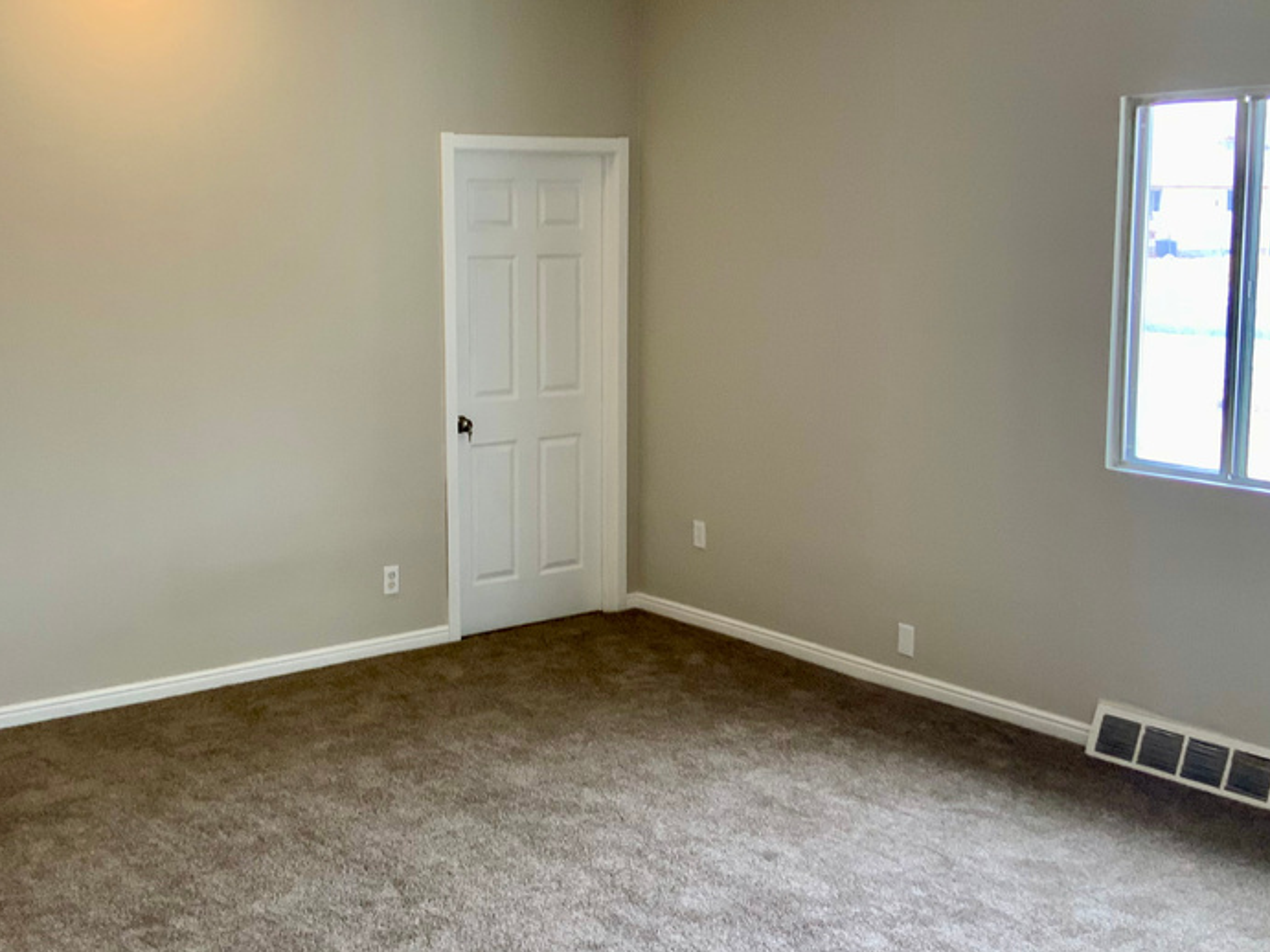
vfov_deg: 33.6
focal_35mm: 43
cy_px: 441
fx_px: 1577
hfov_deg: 43.7
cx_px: 537
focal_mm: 3
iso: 40
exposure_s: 1/60
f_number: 1.8
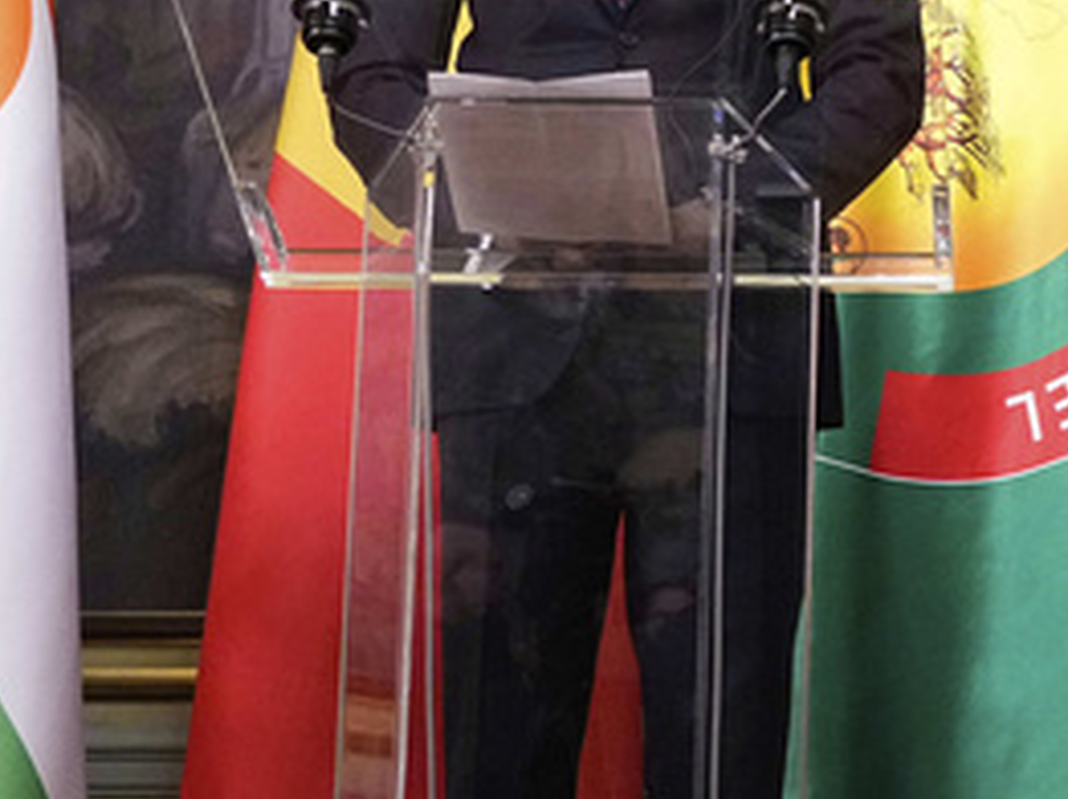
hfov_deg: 15.0
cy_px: 173
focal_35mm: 128
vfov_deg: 11.5
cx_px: 1198
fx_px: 3946
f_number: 4
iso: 6400
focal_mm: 34
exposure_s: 1/200
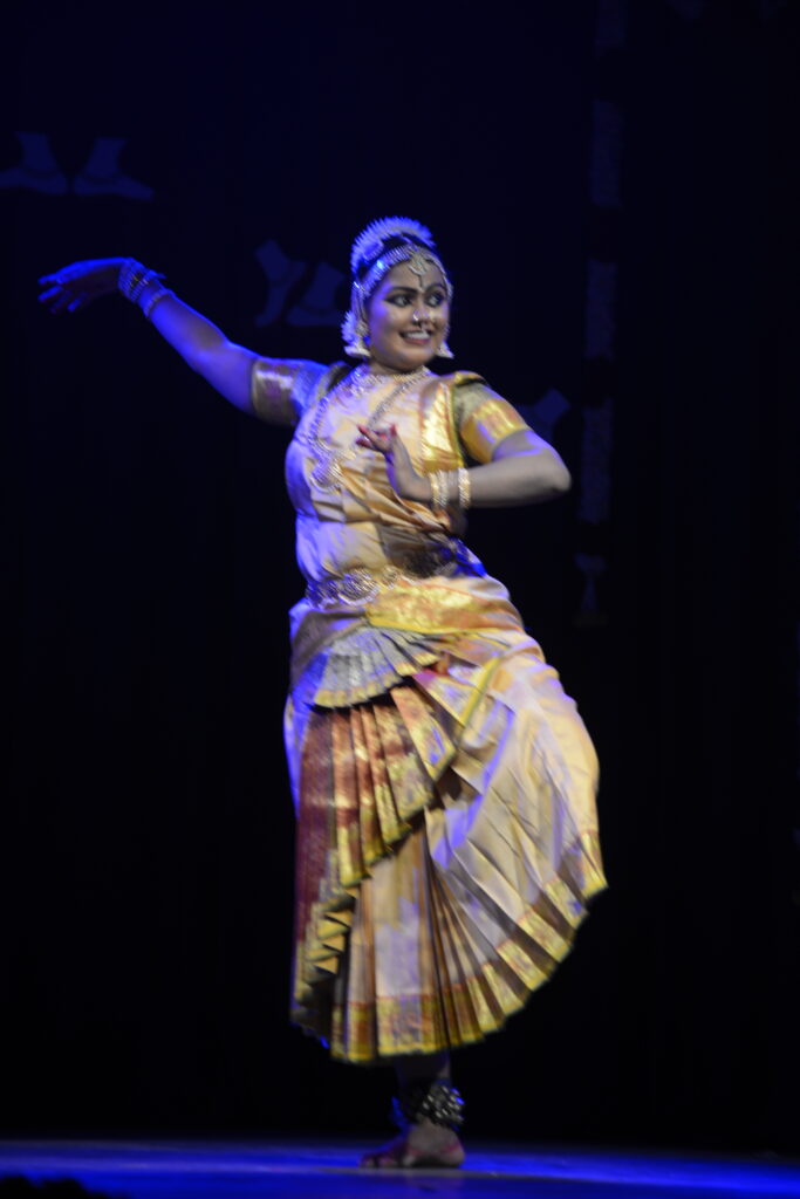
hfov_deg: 8.9
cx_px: 400
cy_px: 600
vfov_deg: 13.2
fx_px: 5165
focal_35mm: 155
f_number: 4.8
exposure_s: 1/50
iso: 400
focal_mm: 155
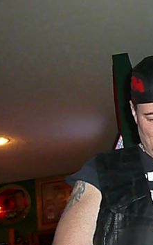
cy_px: 154
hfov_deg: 18.0
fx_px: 447
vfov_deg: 30.5
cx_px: 202
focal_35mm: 67
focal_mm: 5.2
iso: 800
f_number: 2.8
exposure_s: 1/30
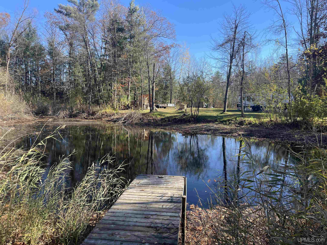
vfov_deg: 53.1
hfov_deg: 67.3
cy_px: 122
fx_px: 246
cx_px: 164
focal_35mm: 26
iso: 32
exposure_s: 1/1062
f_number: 1.6
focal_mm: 4.2
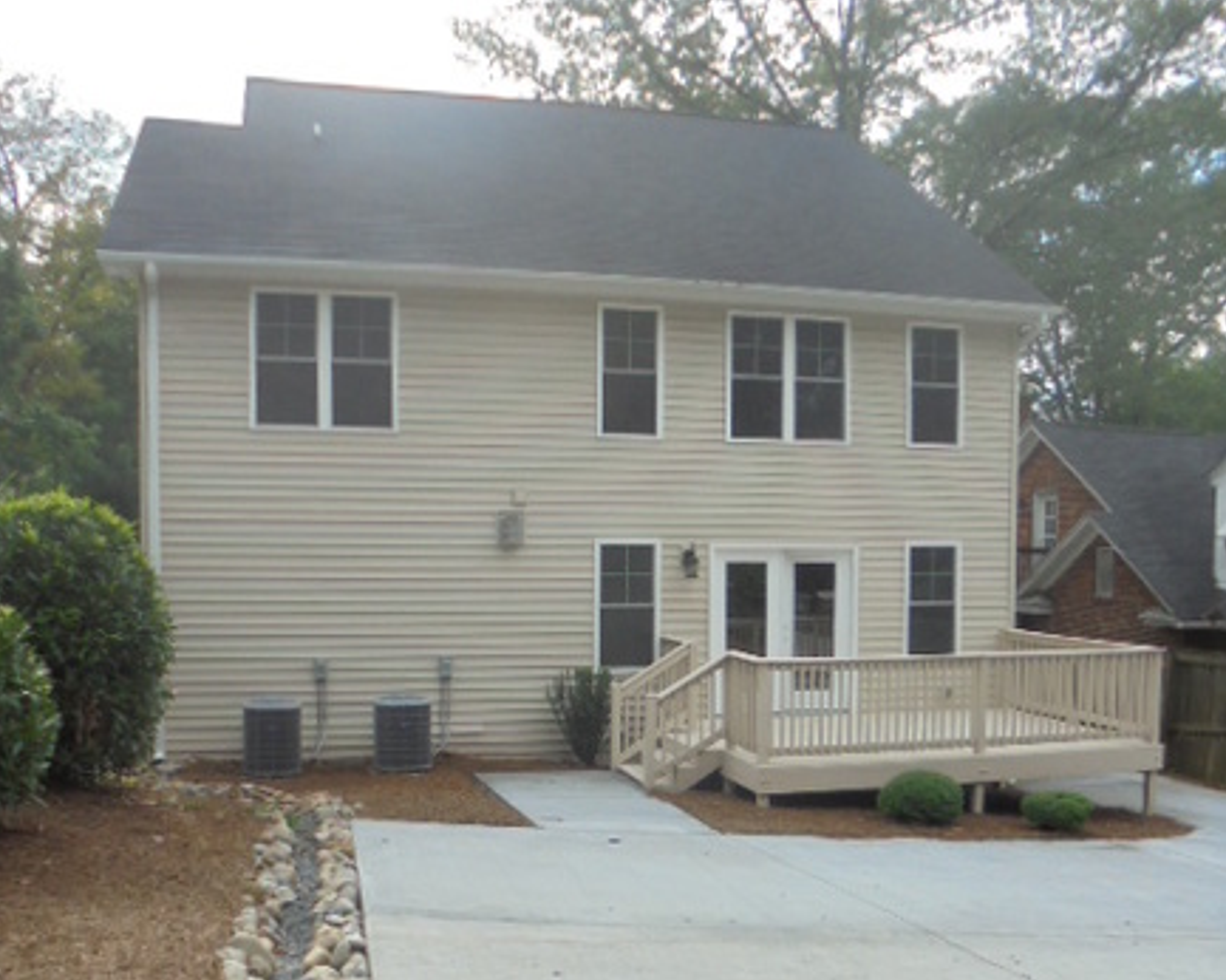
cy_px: 634
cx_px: 613
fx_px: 1233
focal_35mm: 34
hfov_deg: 52.9
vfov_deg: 42.9
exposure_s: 1/400
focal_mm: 4.6
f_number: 3.5
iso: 100
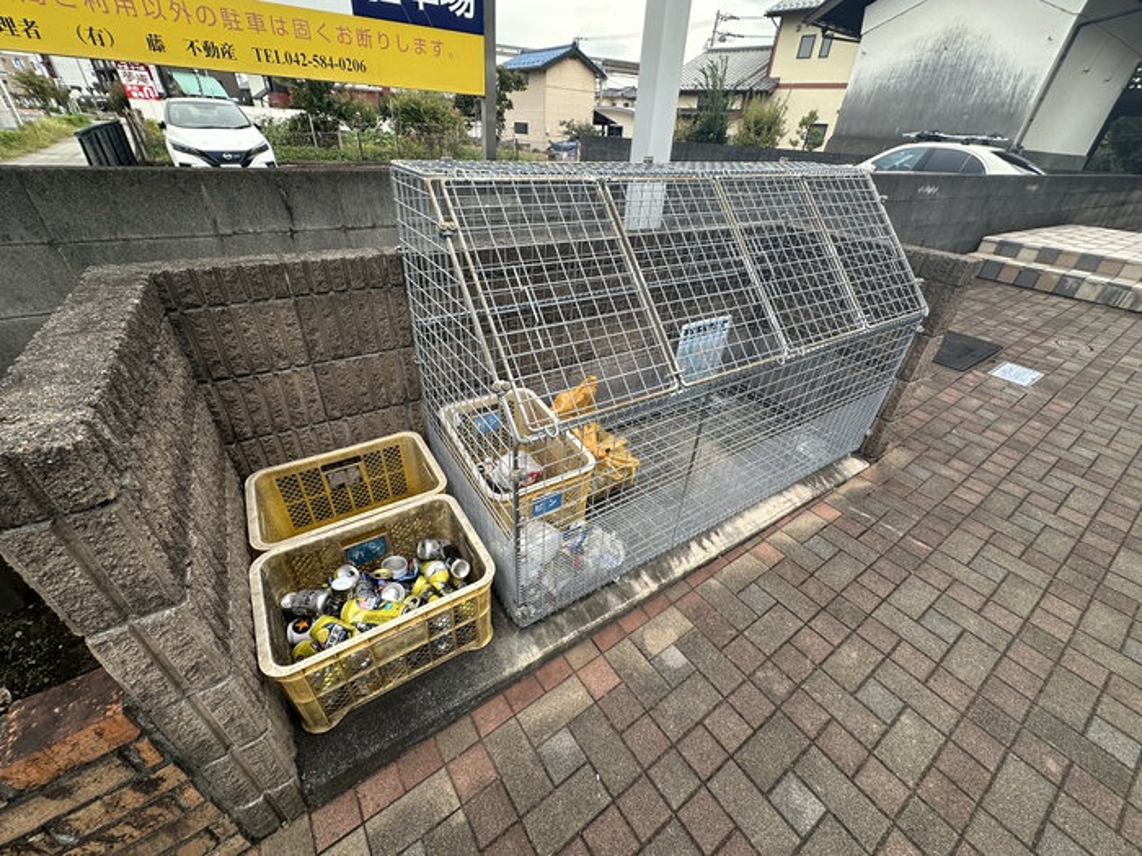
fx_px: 462
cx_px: 571
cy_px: 428
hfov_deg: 102.1
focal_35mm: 14
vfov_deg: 85.7
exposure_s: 1/279
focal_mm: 2.22
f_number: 2.2
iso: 40
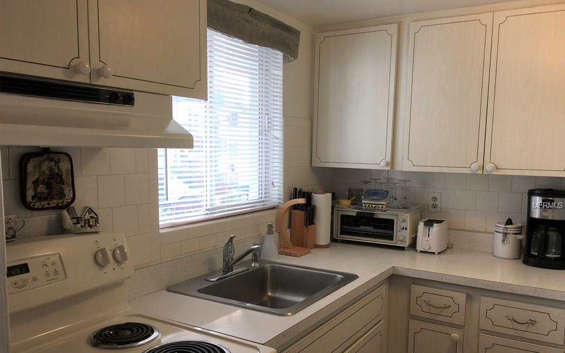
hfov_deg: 61.2
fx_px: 477
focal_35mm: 31
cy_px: 206
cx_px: 281
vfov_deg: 40.5
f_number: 2.2
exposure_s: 1/40
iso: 25
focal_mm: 4.15
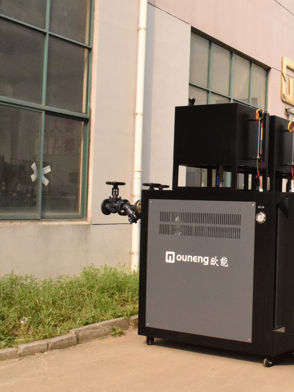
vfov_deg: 36.8
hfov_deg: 26.9
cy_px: 196
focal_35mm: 52
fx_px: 589
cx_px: 274
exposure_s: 1/1250
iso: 6400
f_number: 18
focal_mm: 24
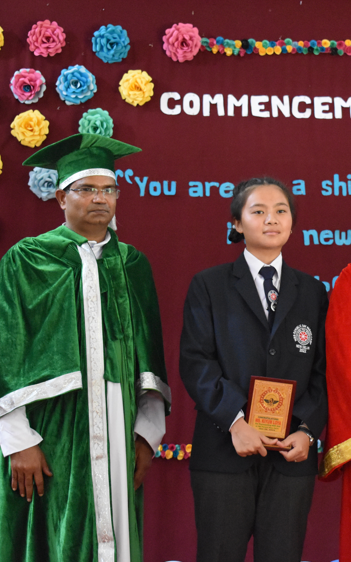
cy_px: 281
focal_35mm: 92
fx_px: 1408
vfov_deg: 22.6
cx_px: 362
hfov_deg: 14.0
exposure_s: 1/60
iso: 5000
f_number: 5
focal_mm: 40
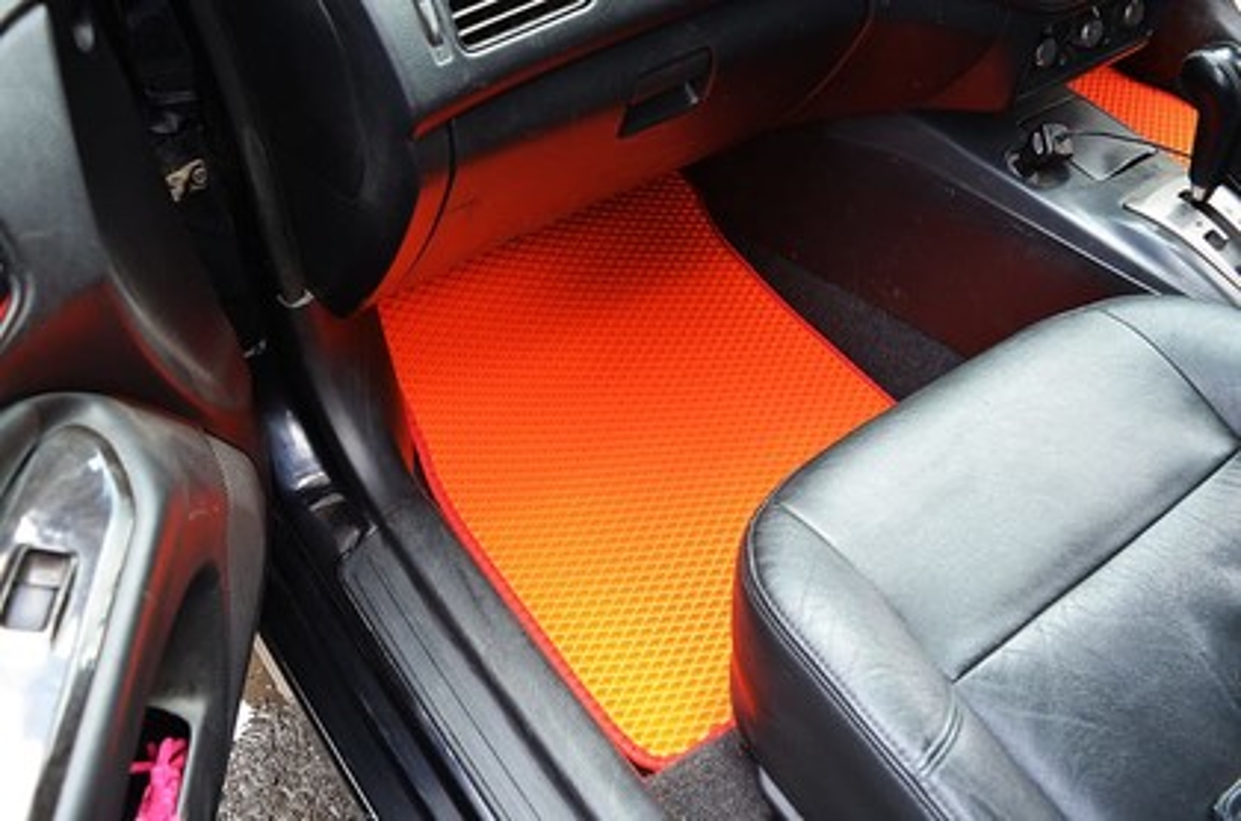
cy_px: 410
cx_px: 620
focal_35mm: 33
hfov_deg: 57.3
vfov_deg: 39.8
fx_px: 1135
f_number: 5
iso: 400
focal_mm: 22
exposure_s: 1/100
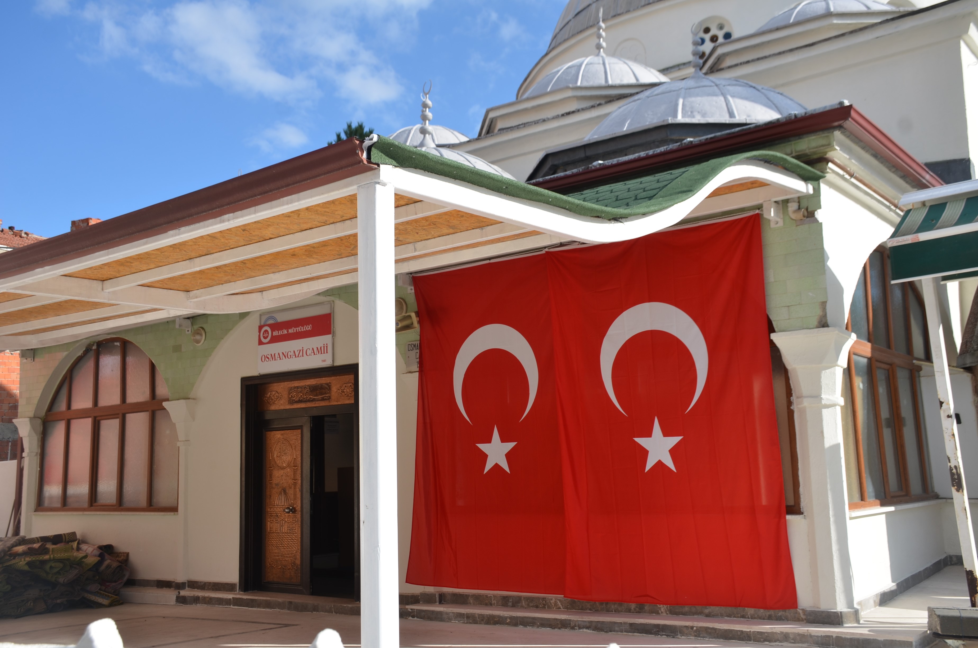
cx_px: 489
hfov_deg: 53.2
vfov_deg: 36.7
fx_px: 976
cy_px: 324
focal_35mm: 36
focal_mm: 24
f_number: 8
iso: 100
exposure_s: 1/250
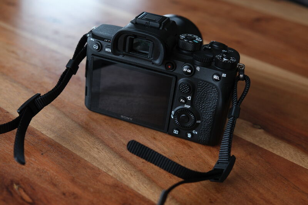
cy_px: 102
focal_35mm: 45
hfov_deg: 43.6
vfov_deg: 29.9
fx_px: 385
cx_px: 154
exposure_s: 1/30
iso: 500
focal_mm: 30.2
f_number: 3.6
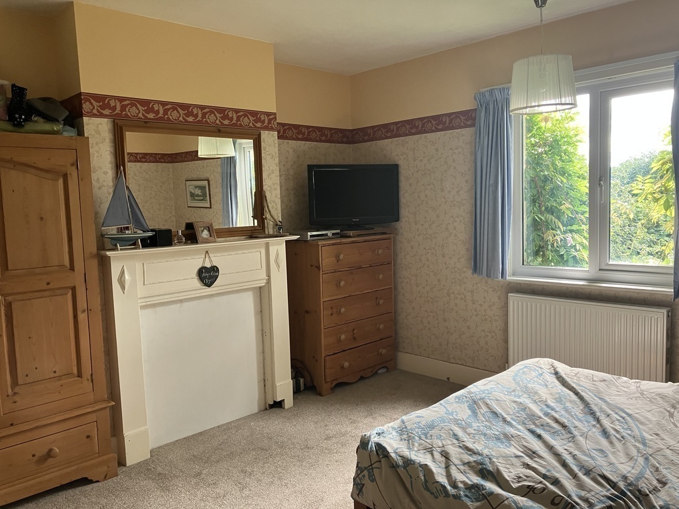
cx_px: 340
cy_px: 254
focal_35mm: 28
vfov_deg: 49.7
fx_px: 549
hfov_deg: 63.4
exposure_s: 1/62
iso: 80
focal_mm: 3.99
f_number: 1.8
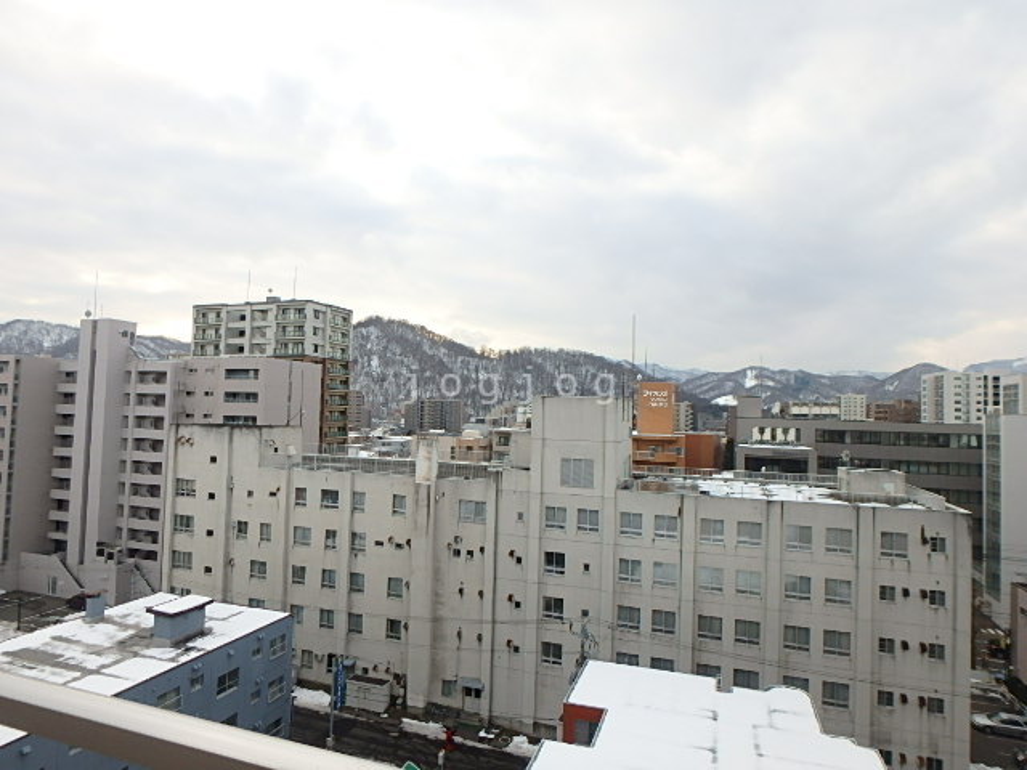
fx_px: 623
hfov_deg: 79.0
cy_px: 385
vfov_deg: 63.4
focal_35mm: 21
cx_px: 514
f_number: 3.5
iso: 125
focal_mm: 3.7
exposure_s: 1/320
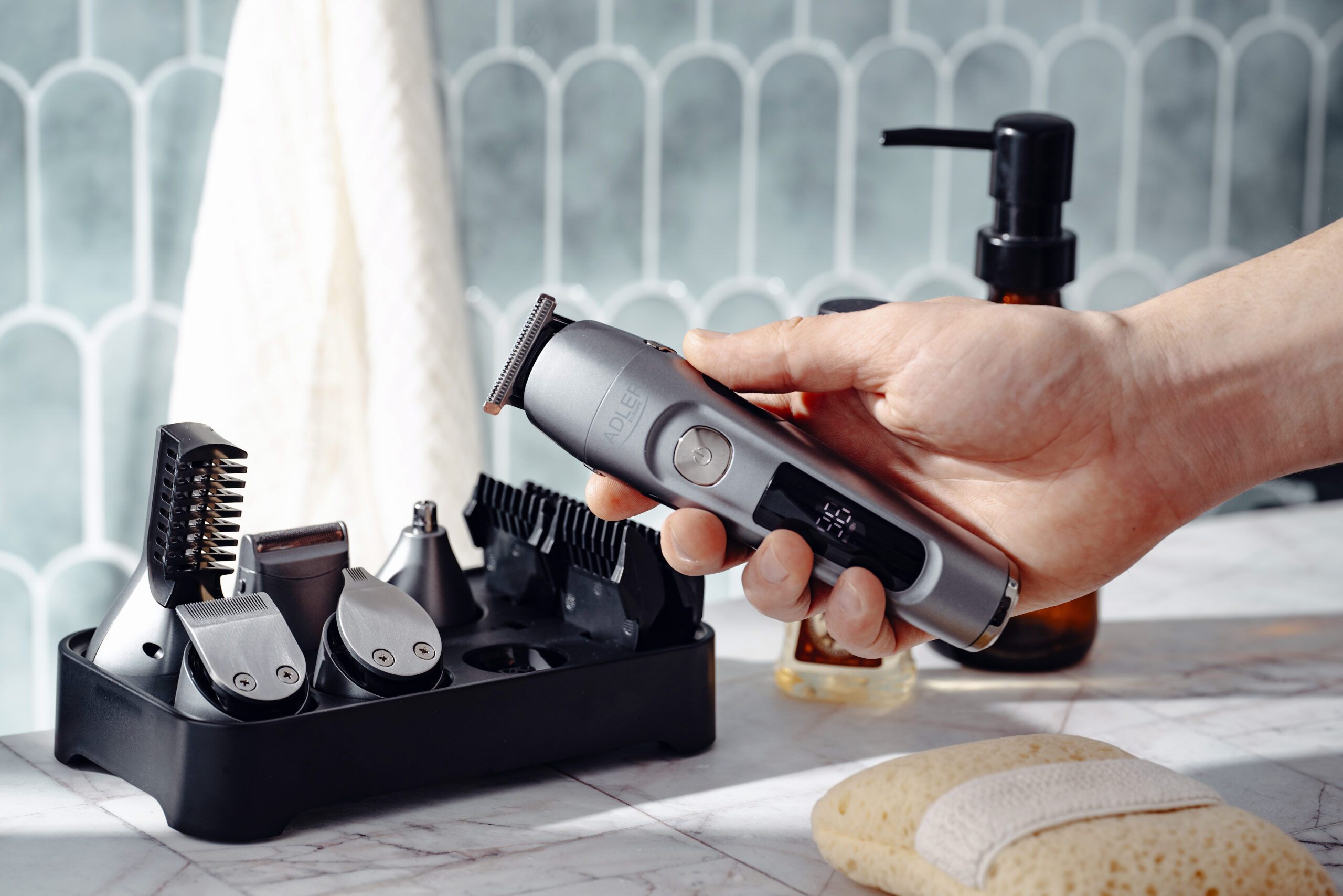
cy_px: 448
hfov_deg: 19.5
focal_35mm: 105
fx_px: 3917
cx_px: 672
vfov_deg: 13.0
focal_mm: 105
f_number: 5
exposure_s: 1/100
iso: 160
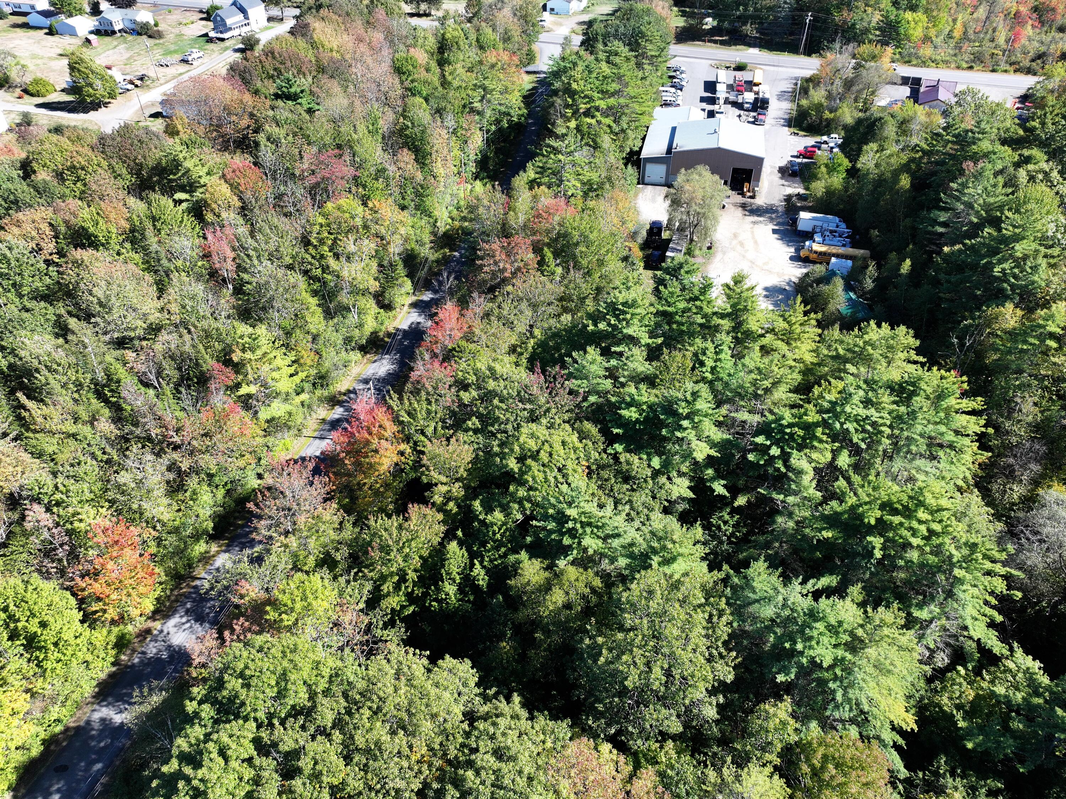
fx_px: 739
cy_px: 400
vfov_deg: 56.8
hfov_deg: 71.6
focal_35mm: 24
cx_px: 533
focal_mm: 12.29
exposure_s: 1/800
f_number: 2.8
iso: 100
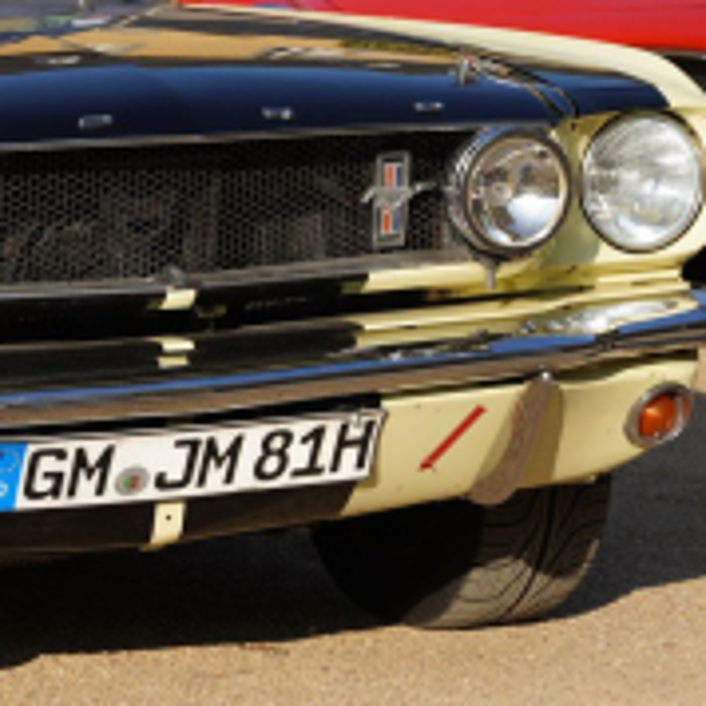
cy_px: 131
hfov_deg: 10.5
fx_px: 3761
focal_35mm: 163
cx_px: -234
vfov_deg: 10.7
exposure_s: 1/640
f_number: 7.1
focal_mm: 57
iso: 250
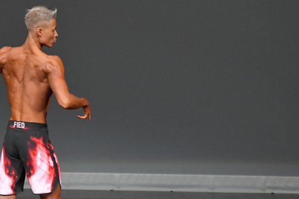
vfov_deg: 2.7
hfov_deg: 4.1
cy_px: 136
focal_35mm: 501
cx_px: 71
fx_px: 4158
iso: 4000
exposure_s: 1/400
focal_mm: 210
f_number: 5.6
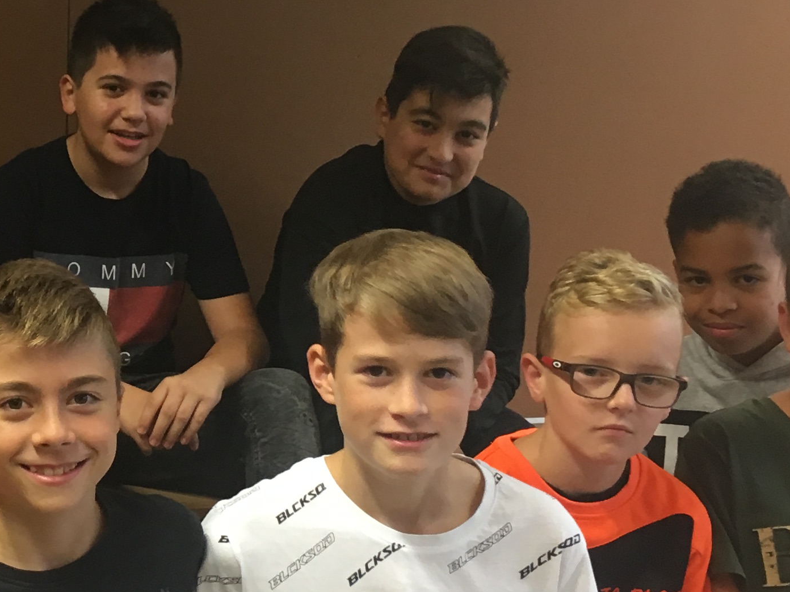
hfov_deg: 22.2
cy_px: 267
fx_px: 1917
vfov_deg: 17.6
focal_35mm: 84
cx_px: -52
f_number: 2.2
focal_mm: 4.15
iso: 100
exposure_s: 1/33
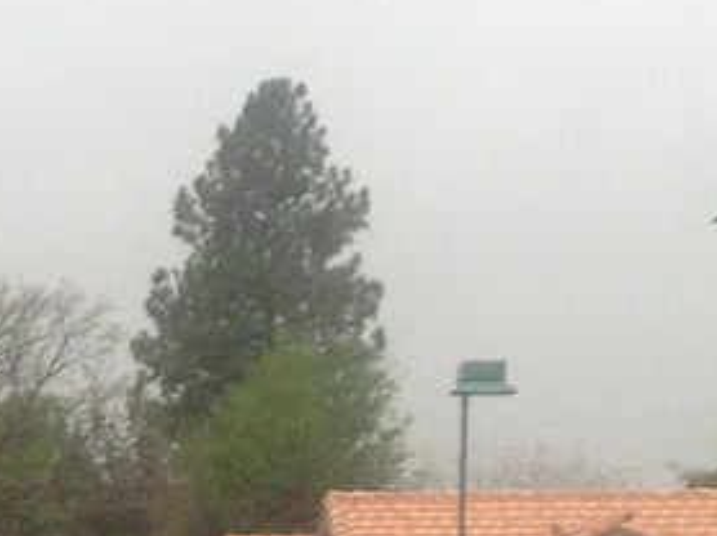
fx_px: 3291
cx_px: -190
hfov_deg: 12.1
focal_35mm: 159
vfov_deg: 8.9
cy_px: 943
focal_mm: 3.3
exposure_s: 1/120
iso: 50
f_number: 2.4
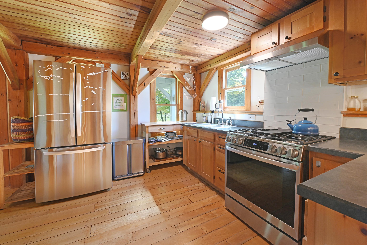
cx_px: 184
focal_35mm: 14
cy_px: 122
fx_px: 143
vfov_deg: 81.2
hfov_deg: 104.3
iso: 400
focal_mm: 14
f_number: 11
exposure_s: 1/3
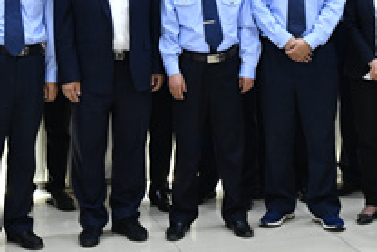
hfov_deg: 20.2
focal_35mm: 101
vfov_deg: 13.1
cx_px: 205
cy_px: -78
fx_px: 1058
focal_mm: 28
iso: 1800
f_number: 10
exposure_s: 1/30
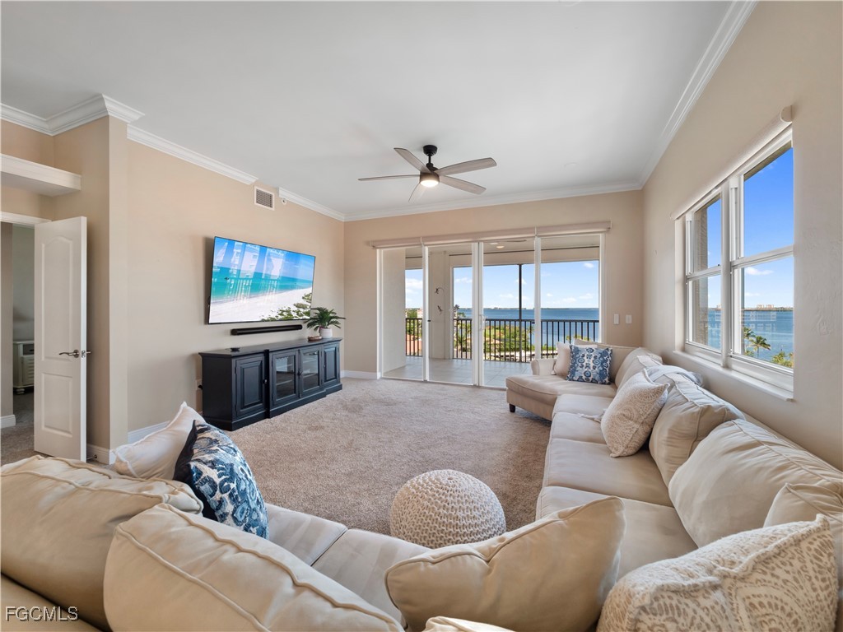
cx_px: 422
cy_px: 316
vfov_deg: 85.7
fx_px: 341
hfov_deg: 102.1
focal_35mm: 14
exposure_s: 1/20
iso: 200
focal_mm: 7
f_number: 7.1
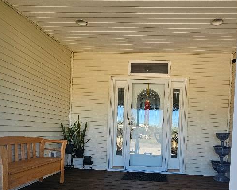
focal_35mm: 22
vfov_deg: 60.8
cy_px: 134
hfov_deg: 73.8
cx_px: 148
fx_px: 154
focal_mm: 2.2
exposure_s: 1/333
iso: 50
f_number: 2.2
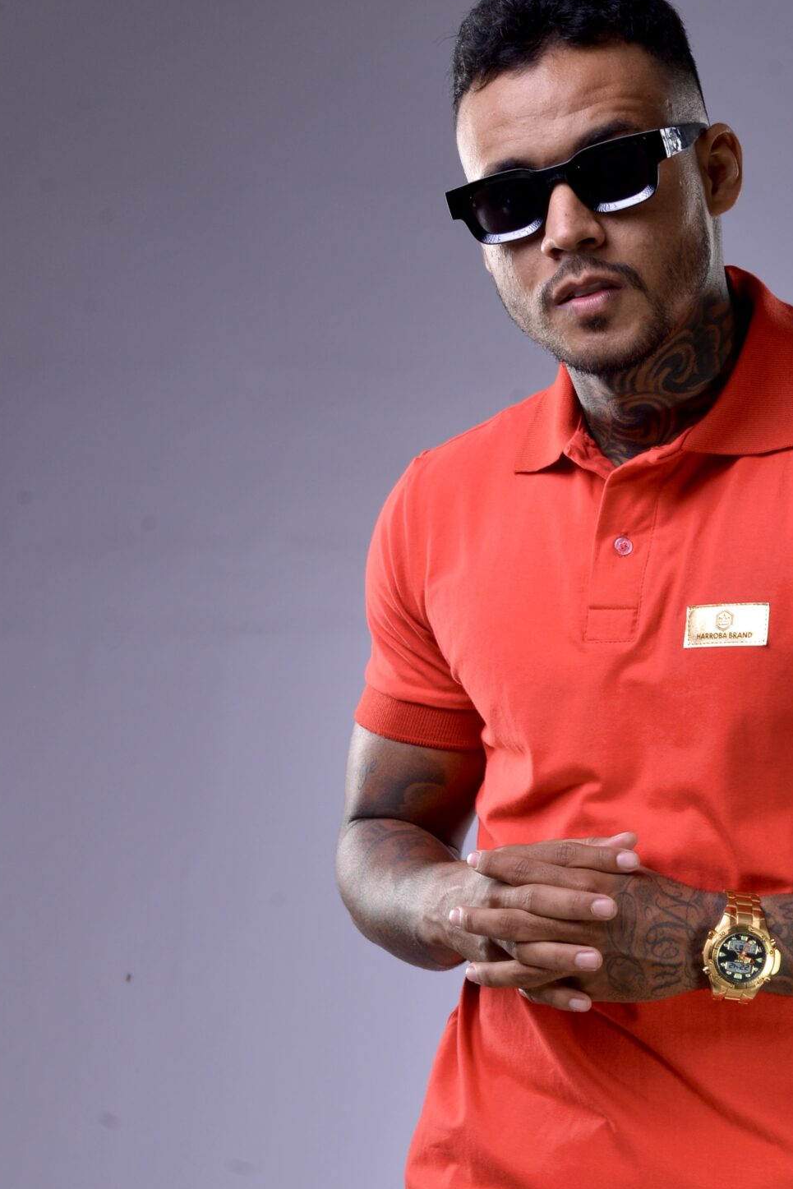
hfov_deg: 11.9
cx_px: 599
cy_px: 894
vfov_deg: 17.7
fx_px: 3799
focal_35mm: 115
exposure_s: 1/160
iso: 200
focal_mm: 65
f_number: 9
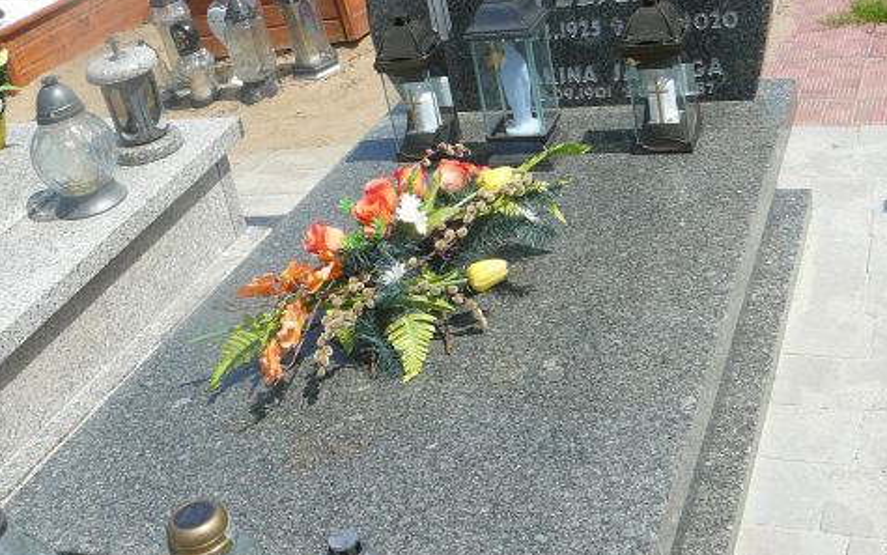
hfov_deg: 40.3
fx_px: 1209
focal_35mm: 50
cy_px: 194
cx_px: 446
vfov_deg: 25.7
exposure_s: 1/400
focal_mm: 5.2
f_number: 5
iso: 80
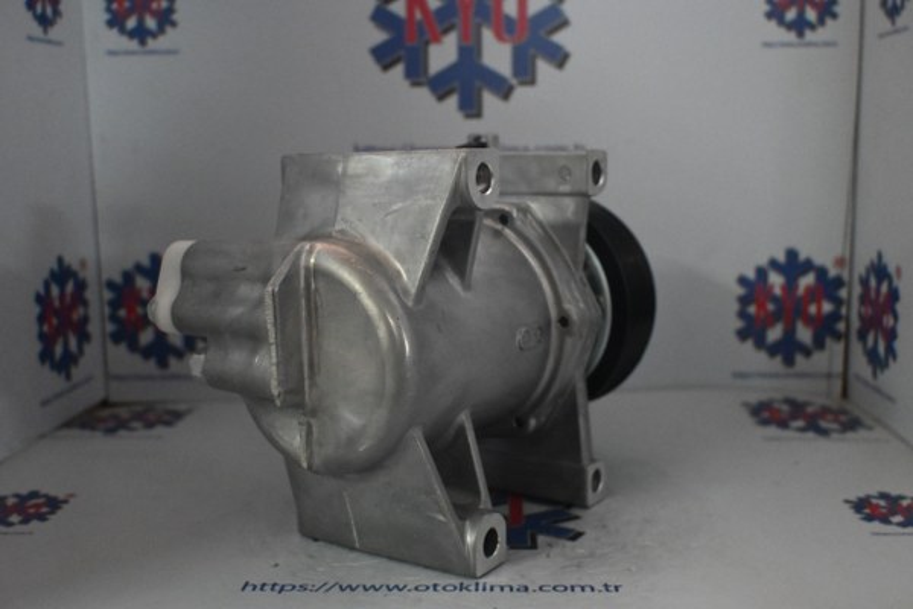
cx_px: 456
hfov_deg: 49.6
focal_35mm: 39
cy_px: 304
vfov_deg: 34.2
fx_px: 989
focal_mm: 26
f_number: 4.5
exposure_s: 1/60
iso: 5000
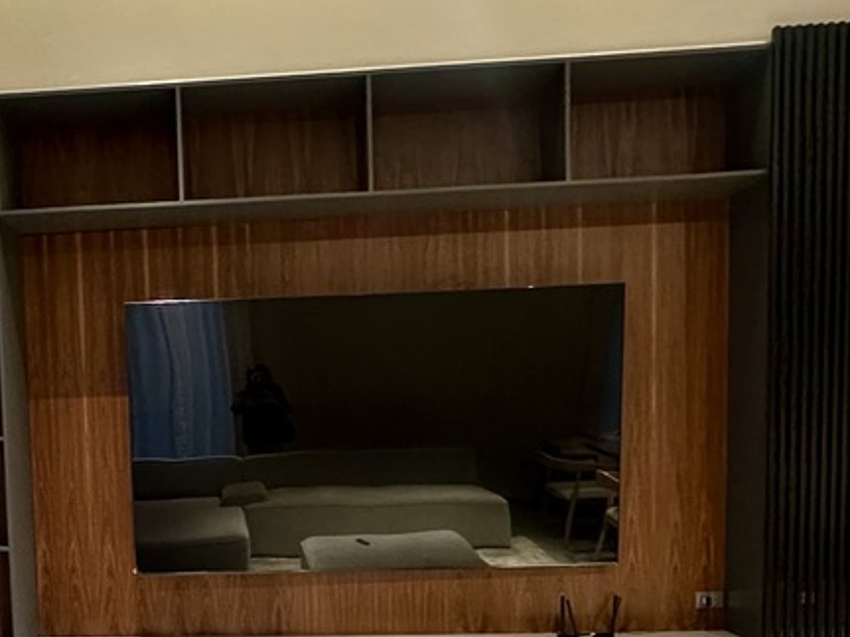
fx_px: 957
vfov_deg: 35.4
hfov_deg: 45.9
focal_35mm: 39
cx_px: 197
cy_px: 523
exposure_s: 1/60
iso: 500
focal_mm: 2.22
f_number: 2.2
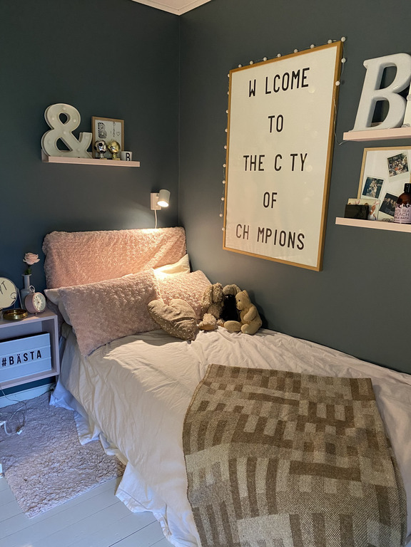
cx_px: 206
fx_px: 412
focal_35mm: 26
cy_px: 274
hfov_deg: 53.1
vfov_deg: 67.3
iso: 400
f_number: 1.8
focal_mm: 4.25
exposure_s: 1/33
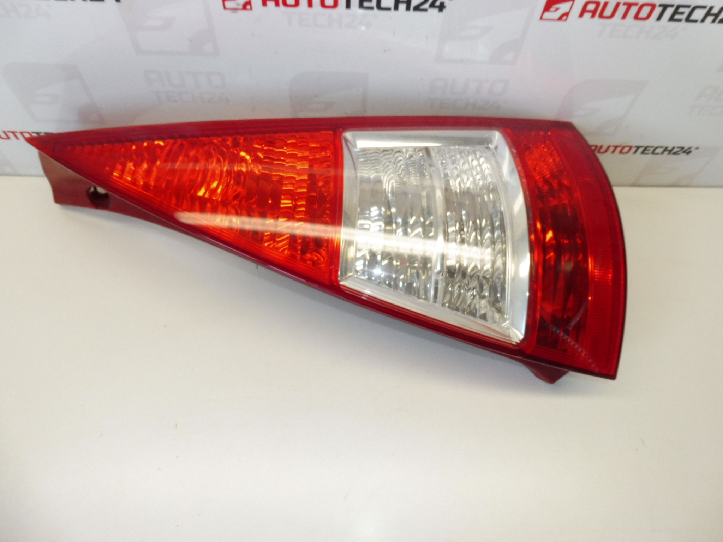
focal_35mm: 24
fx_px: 501
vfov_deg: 56.8
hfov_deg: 71.6
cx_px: 362
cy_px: 271
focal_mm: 4.3
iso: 200
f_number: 4
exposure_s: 1/100
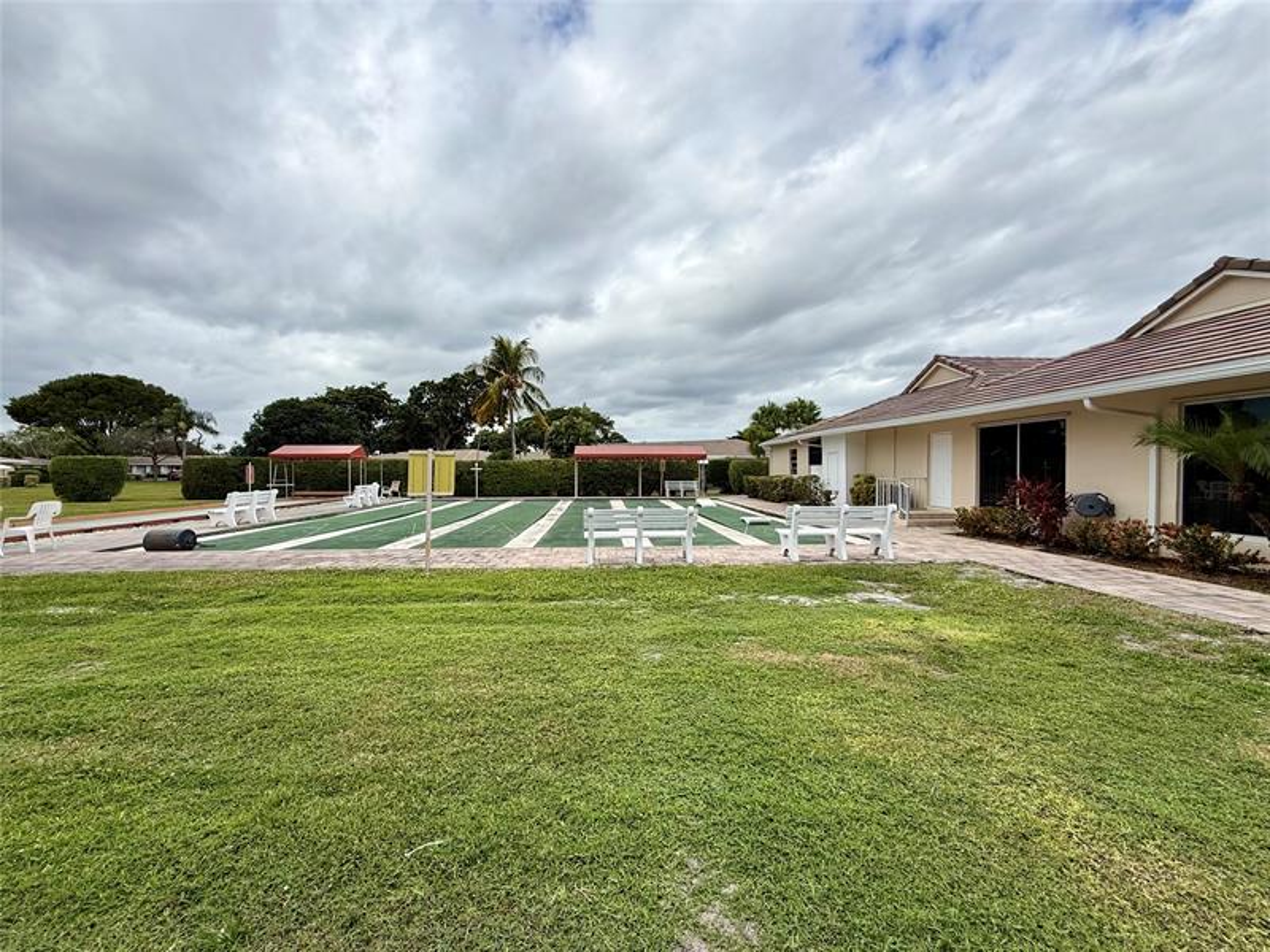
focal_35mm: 14
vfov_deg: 85.7
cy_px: 476
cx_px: 635
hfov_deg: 102.1
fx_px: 514
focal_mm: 2.22
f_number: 2.2
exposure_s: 1/1848
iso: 50
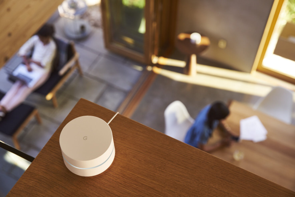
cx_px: 148
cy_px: 98
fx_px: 467
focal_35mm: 57
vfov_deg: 23.8
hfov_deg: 35.1
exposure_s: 1/125
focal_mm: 57
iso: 640
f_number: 5.6
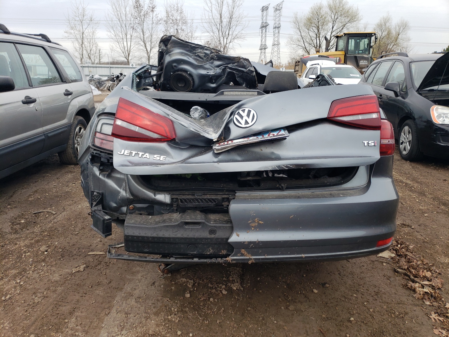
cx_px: 224
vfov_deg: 53.1
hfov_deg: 67.3
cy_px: 168
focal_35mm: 26
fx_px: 337
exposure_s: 1/909
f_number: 1.5
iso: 50
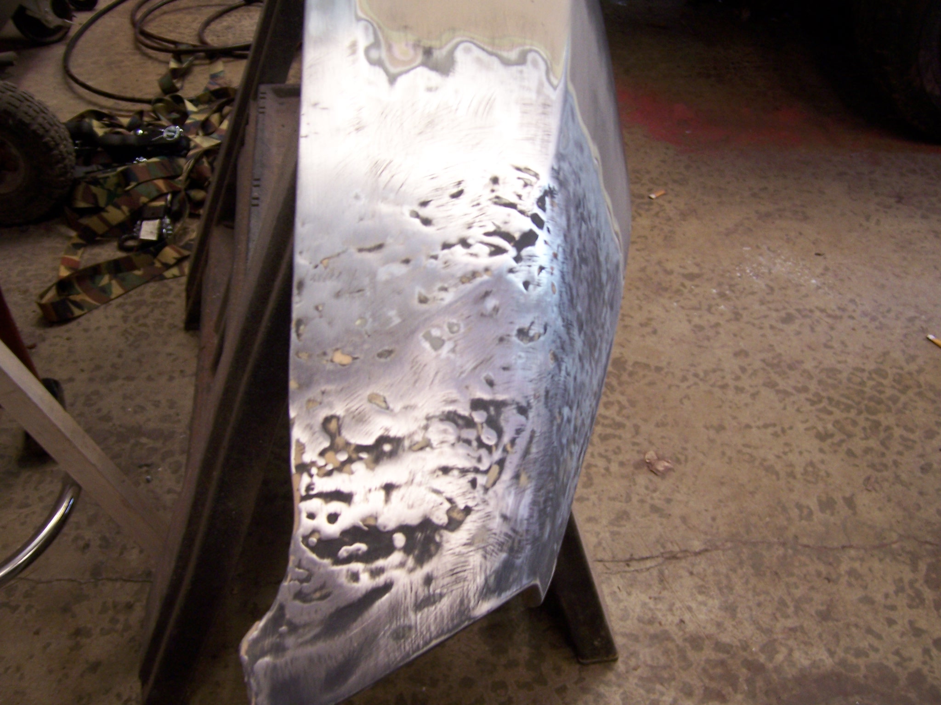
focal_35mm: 33
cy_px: 352
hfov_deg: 55.4
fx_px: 897
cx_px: 470
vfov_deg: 42.9
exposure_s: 1/10
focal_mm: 5.5
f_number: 3.4
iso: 140
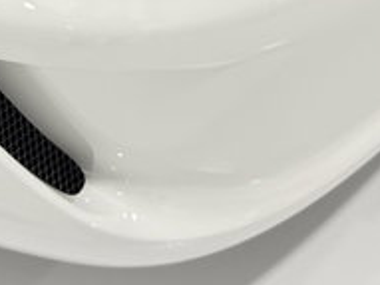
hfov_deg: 13.9
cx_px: 54
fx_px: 1547
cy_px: -225
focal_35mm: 141
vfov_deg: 10.0
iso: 125
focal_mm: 6.76
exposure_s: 1/120
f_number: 1.78
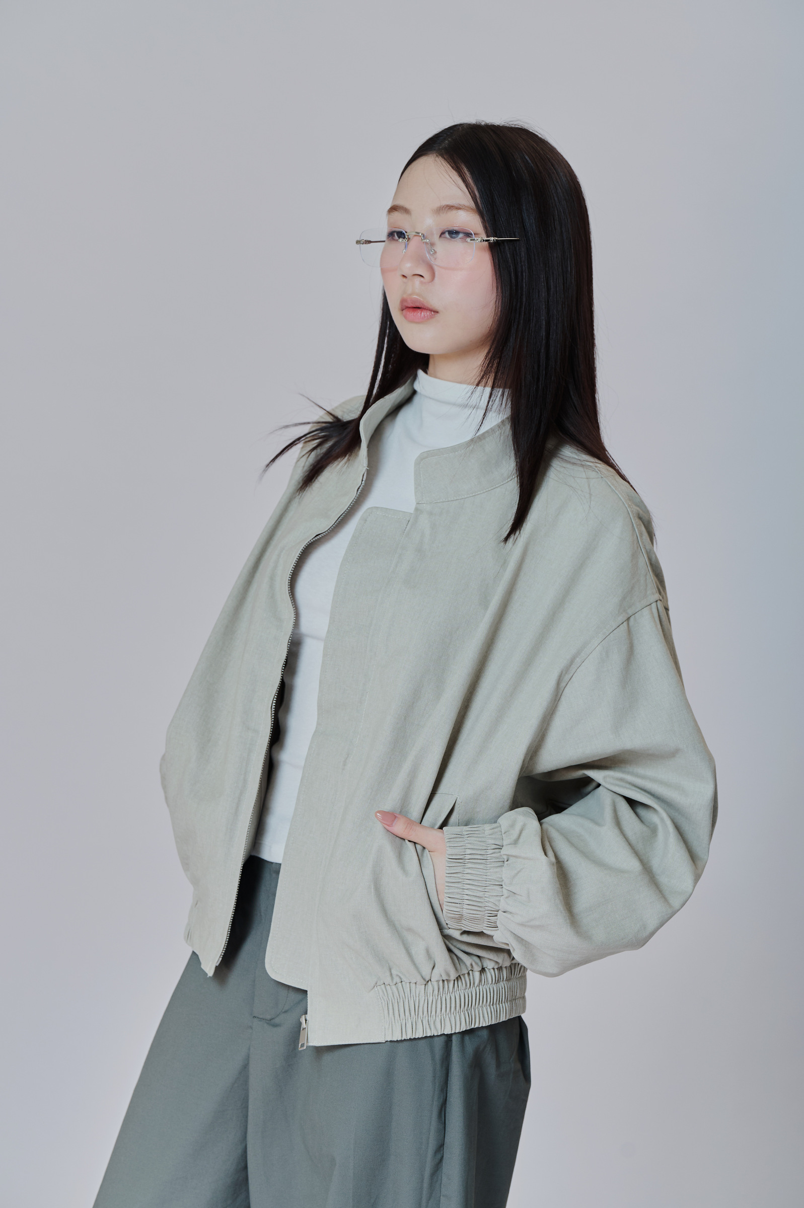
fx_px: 3522
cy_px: 604
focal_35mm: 105
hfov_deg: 13.0
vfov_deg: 19.5
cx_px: 402
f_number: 5.6
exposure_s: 1/200
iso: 400
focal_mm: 105
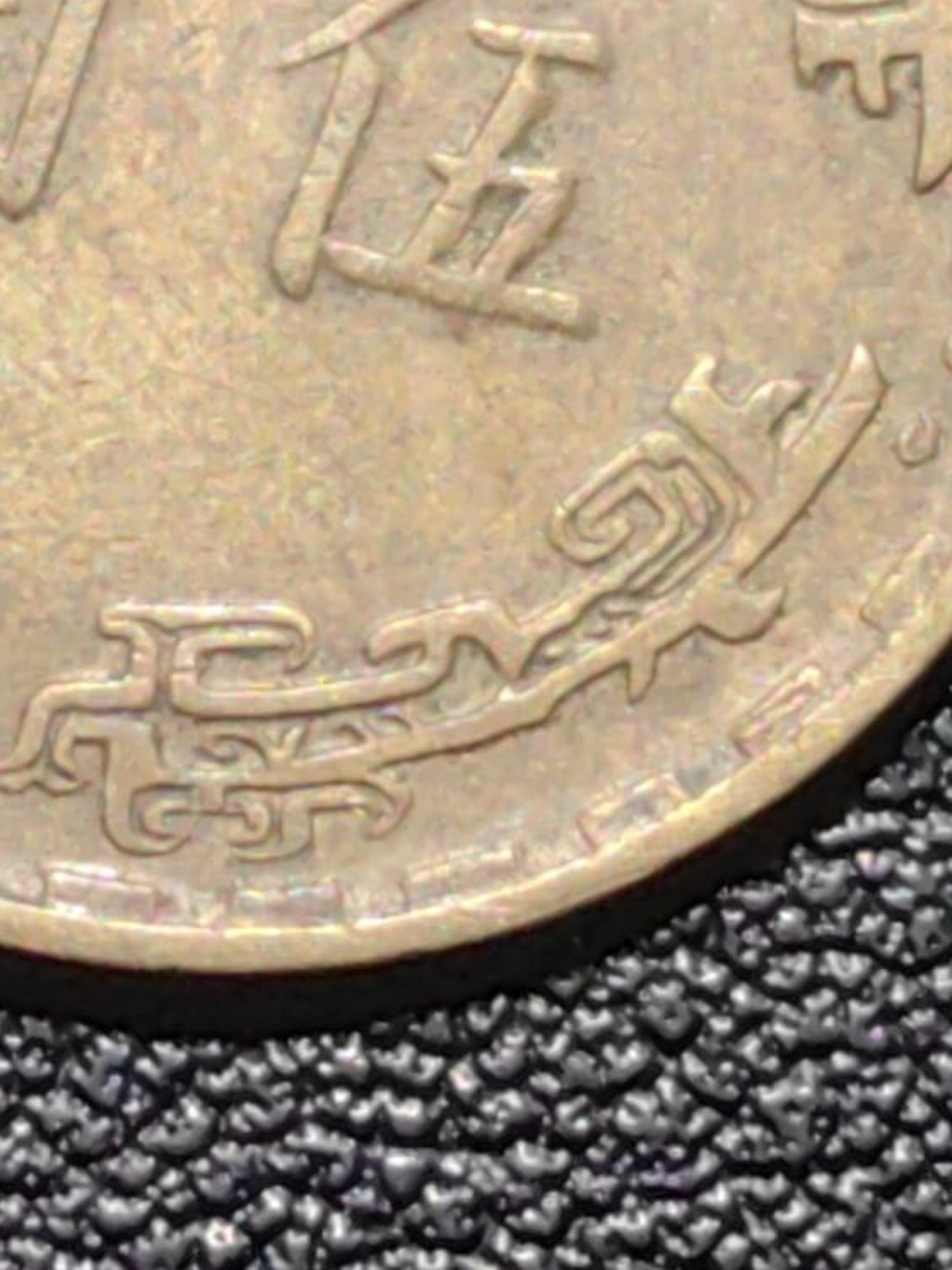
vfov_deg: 8.0
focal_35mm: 247
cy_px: 101
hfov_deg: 6.0
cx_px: 150
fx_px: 9060
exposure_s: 1/100
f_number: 2
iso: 125
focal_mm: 5.75
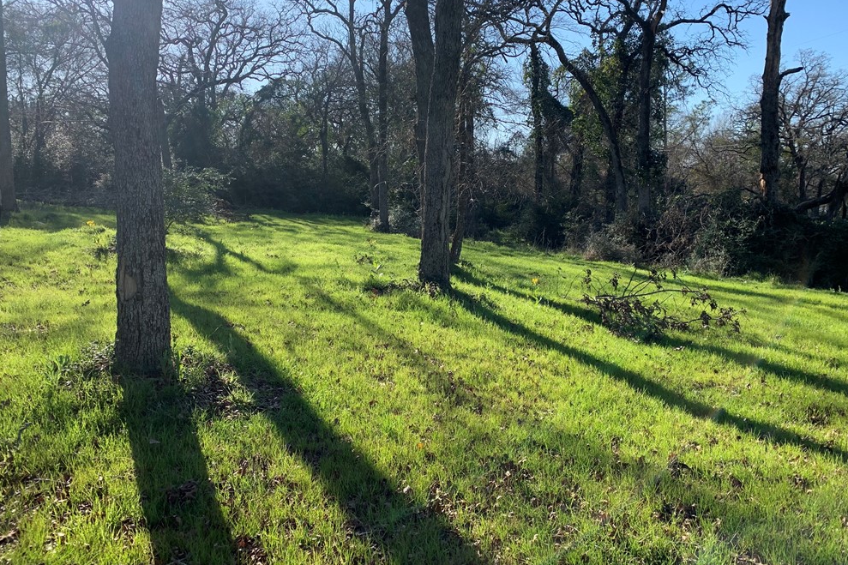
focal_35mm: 28
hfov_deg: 65.5
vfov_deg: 46.3
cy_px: 251
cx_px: 424
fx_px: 659
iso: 25
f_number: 1.8
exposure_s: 1/936
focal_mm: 4.25
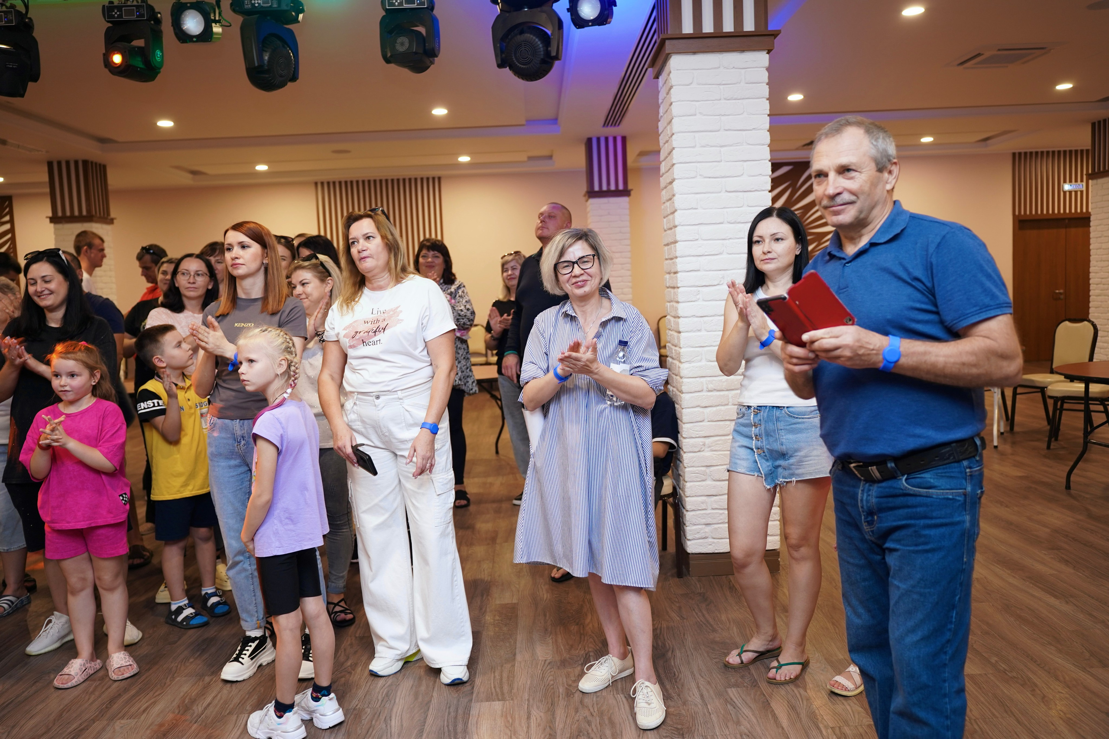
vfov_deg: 46.4
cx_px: 554
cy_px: 370
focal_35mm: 28
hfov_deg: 65.5
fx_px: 863
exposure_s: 1/60
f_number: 2.8
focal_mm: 28
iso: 400
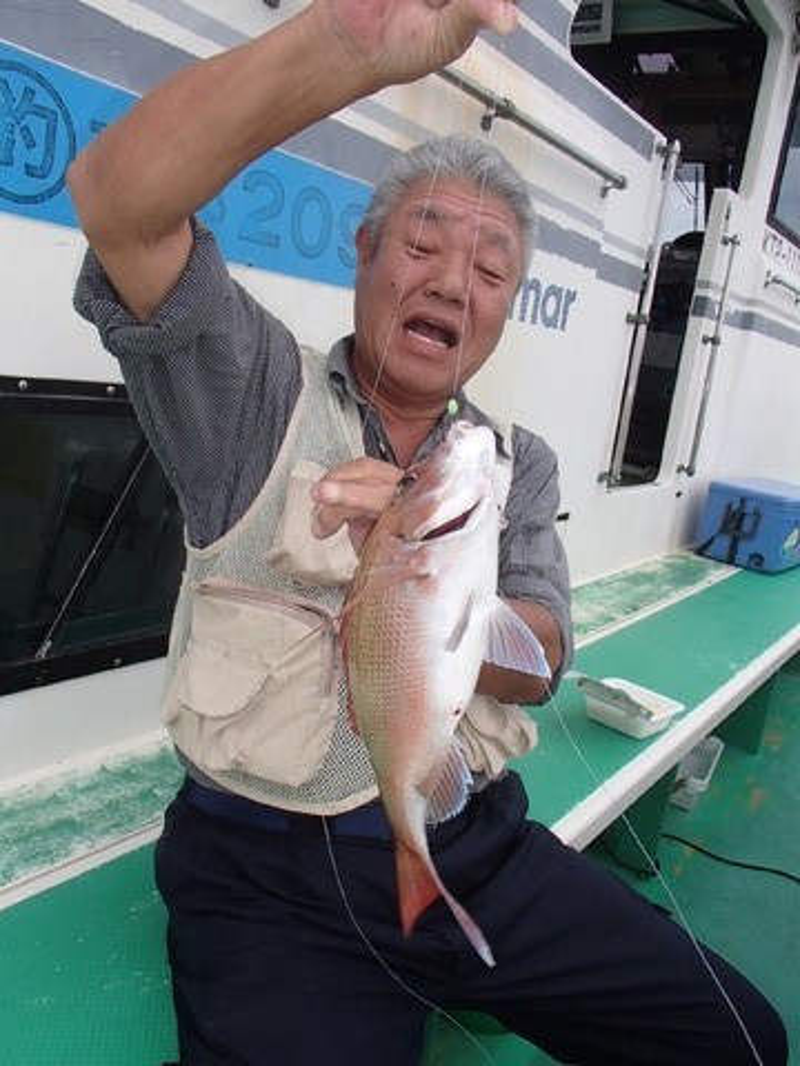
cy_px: 533
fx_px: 863
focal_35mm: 28
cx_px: 400
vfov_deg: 63.4
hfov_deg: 49.7
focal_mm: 5
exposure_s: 1/160
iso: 100
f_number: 3.9
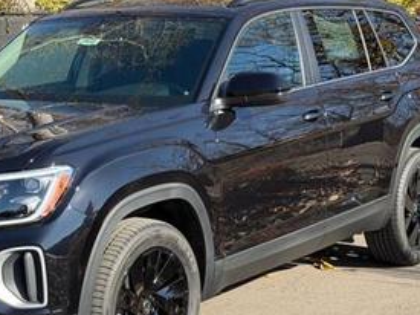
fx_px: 1067
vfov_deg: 16.8
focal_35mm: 88
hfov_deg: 22.0
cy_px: 164
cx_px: 98
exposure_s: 1/1883
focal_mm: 6.76
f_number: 1.78
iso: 100
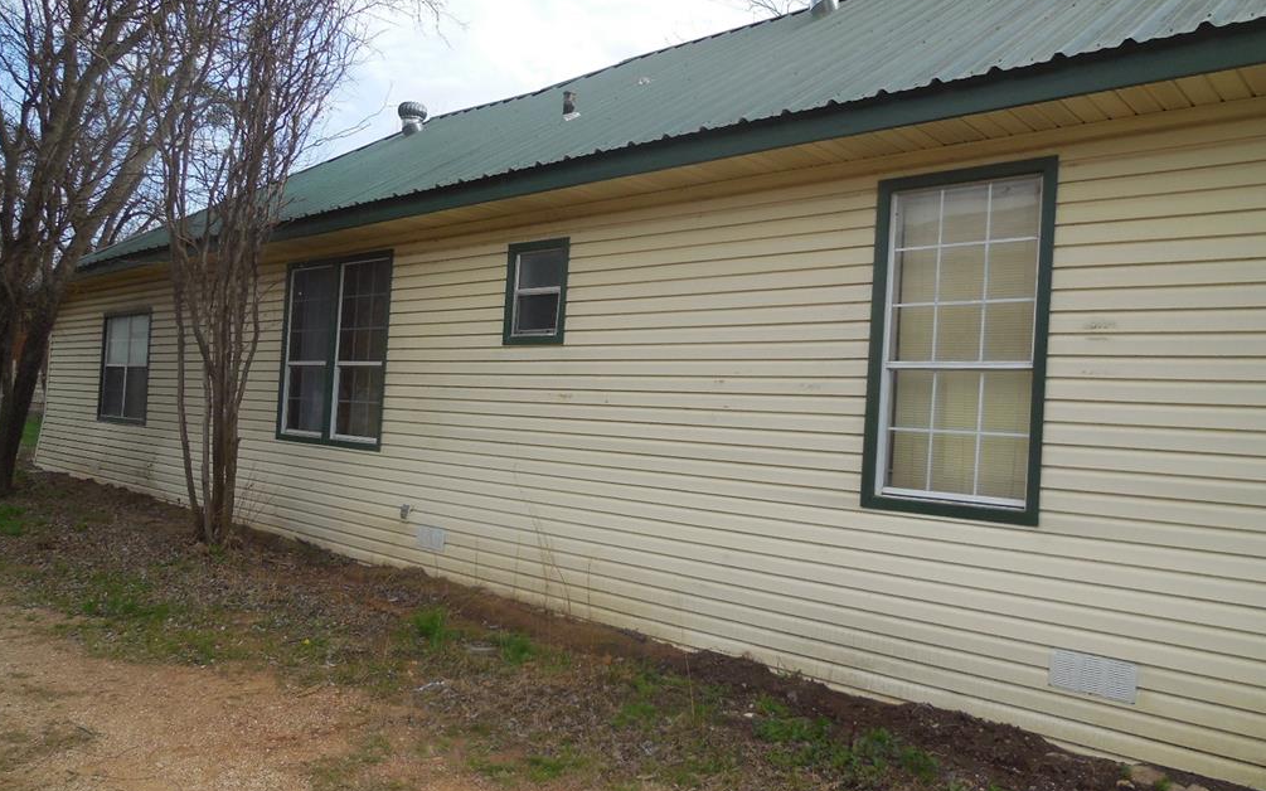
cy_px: 423
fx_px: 932
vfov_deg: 46.0
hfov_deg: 68.4
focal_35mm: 27
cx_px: 631
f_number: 3.1
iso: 125
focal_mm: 4.5
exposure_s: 1/500
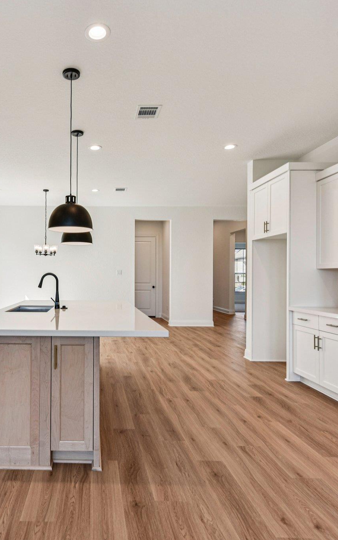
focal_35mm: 23
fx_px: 339
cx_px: 85
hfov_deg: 50.8
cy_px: 270
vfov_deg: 77.1
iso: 100
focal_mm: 15
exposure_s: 1/25
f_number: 8
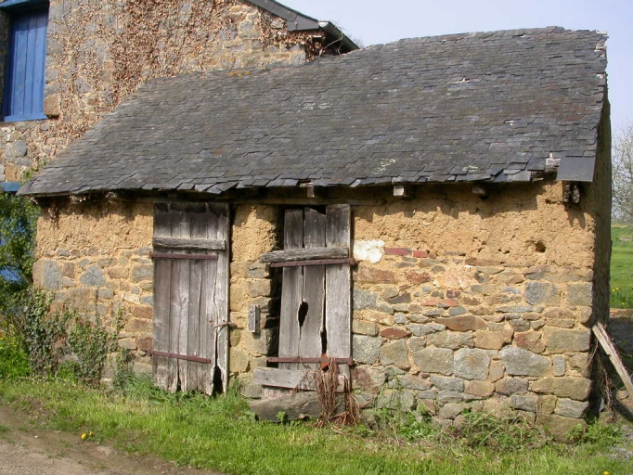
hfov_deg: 49.0
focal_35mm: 38
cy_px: 238
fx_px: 695
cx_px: 316
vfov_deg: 37.7
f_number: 7.5
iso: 100
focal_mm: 7.85
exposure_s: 1/297
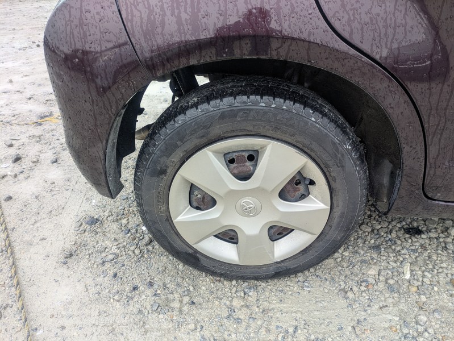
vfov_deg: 54.9
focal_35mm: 25
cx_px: 227
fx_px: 328
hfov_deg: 69.4
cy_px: 170
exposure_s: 1/120
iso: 54
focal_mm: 5.43
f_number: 1.89
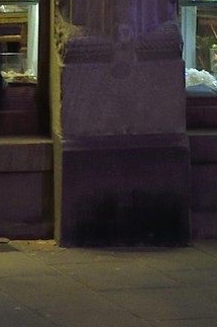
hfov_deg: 5.4
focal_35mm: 253
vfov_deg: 7.1
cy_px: -711
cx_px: 236
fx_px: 2290
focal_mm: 34
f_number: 9
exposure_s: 1/8
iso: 800
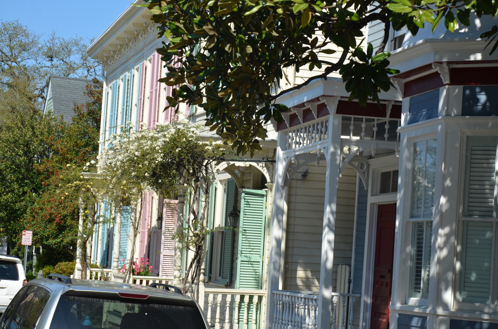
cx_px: 249
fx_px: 1077
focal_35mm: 78
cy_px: 164
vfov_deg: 17.4
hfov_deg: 26.0
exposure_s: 1/250
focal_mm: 52
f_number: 8
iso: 110
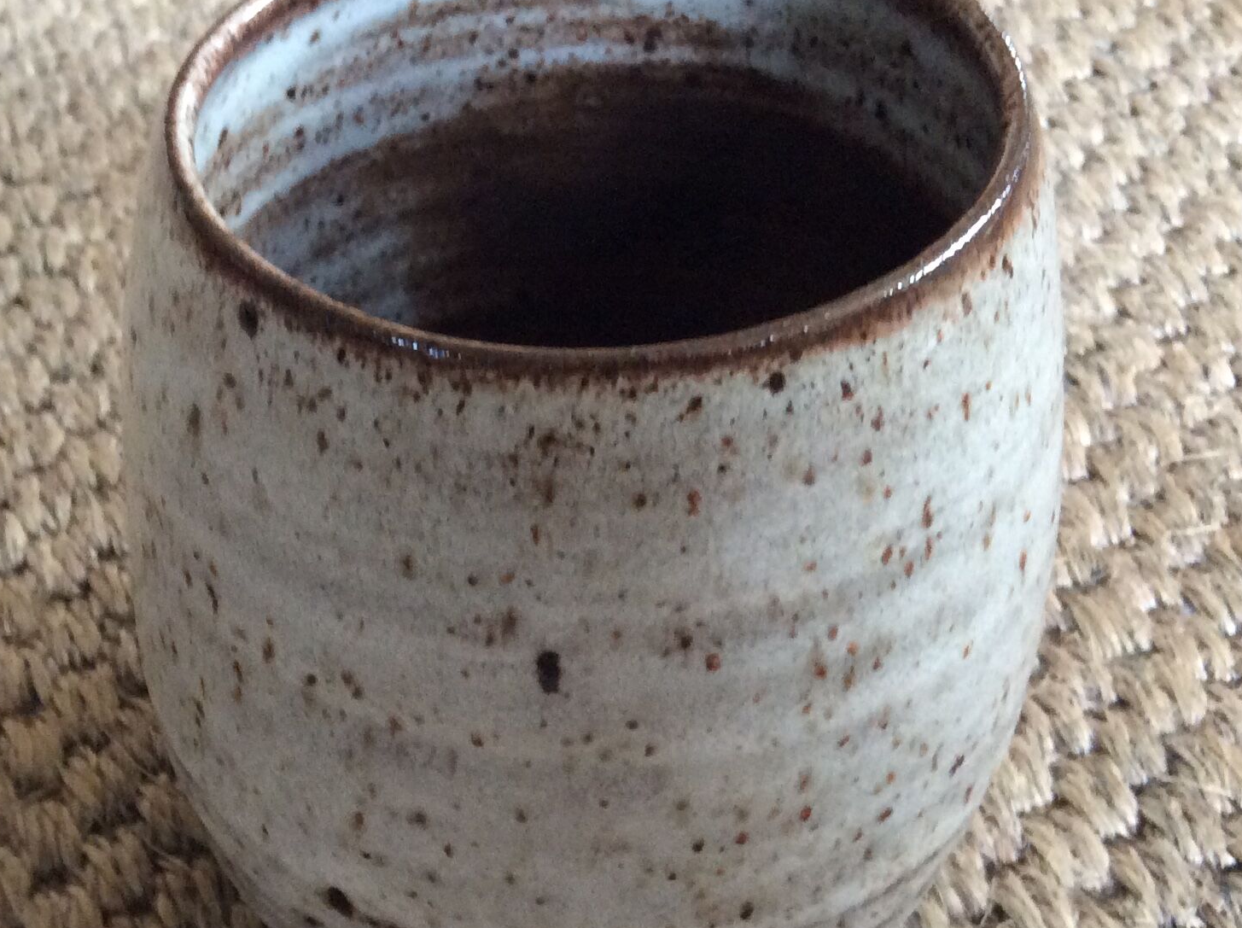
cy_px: 577
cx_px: 453
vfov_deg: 25.5
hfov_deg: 33.6
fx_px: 2042
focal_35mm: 57
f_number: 2.4
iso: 200
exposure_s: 1/25
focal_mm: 3.3
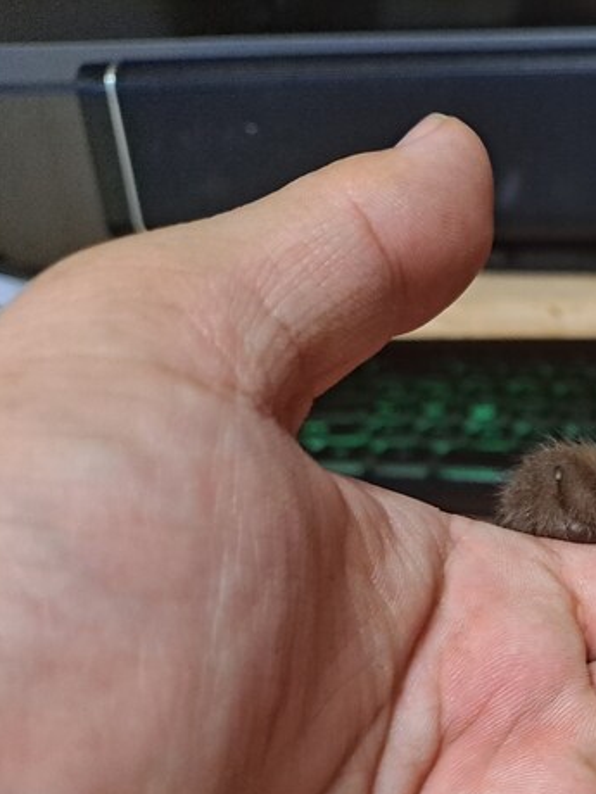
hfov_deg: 26.8
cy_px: 581
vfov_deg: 39.5
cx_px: 745
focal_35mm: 47
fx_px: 1079
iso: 320
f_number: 1.8
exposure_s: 1/24
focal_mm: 5.23
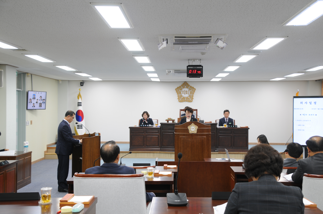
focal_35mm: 48
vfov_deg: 28.0
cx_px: 162
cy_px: 107
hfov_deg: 41.2
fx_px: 430
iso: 200
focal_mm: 32
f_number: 4
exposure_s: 1/15
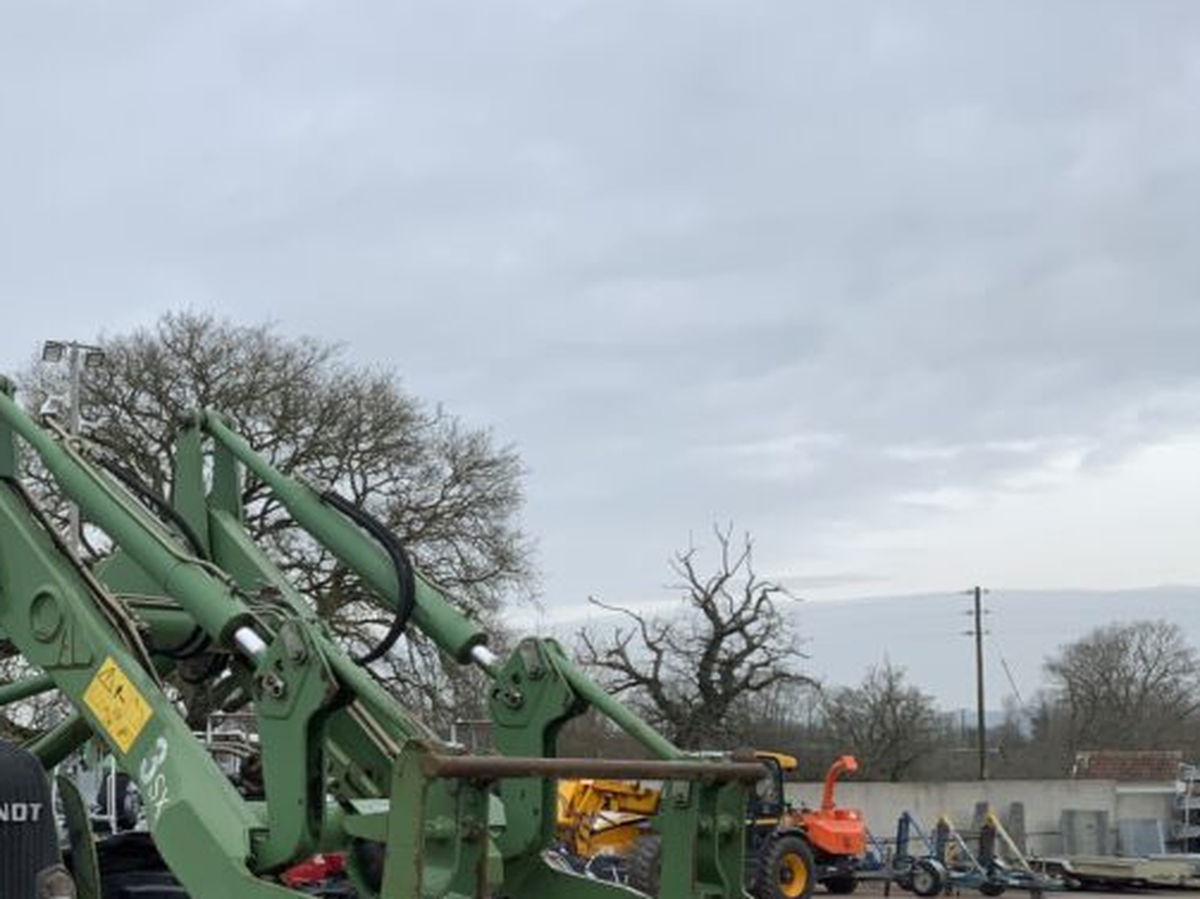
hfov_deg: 30.5
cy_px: 720
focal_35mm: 59
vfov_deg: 24.4
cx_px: 12
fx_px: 2045
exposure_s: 1/409
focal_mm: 3
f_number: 1.8
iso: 16
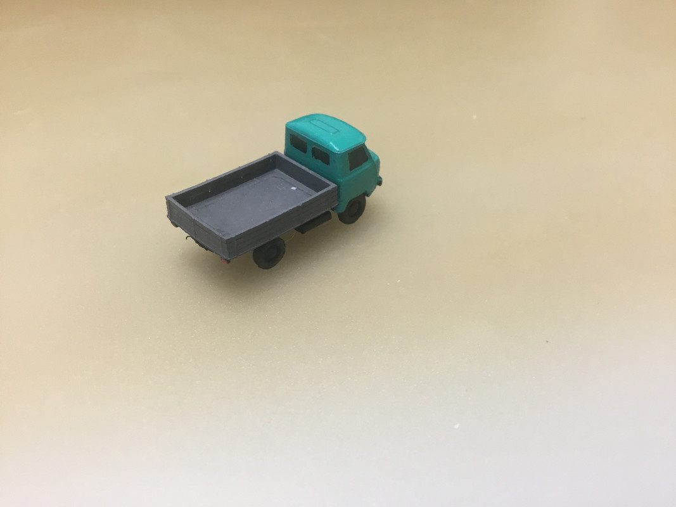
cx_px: 338
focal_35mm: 31
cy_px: 254
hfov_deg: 58.4
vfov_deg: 45.4
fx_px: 605
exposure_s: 1/30
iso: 64
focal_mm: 3.3
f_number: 2.4
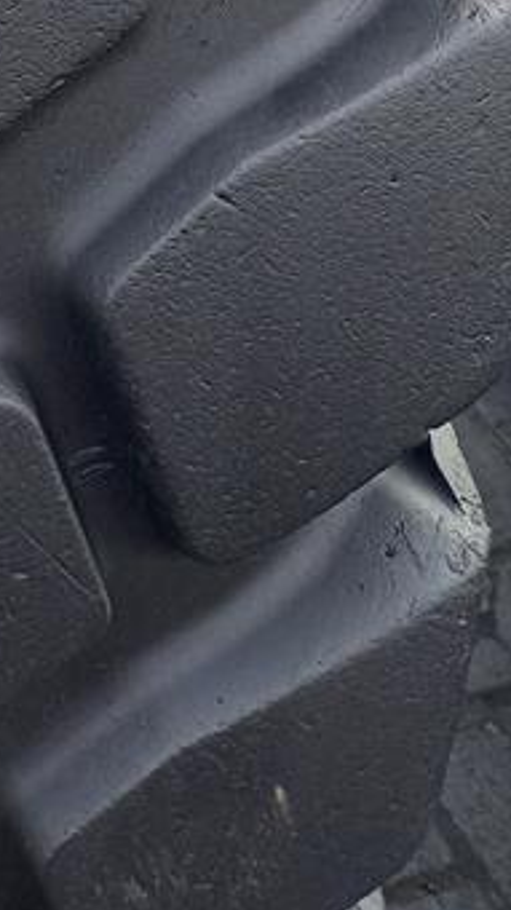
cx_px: -428
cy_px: -410
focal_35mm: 82
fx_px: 1977
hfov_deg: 13.2
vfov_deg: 22.0
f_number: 1.8
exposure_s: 1/100
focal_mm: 4.65
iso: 64
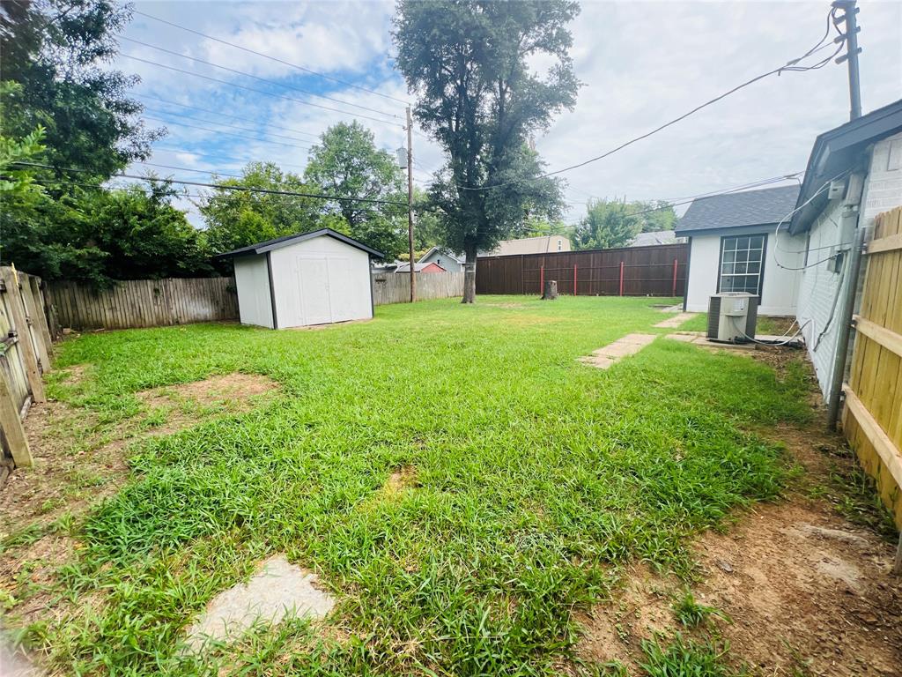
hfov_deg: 106.2
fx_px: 339
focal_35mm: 13
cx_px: 451
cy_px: 338
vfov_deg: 89.9
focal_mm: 1.57
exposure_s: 1/391
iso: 32
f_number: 1.8
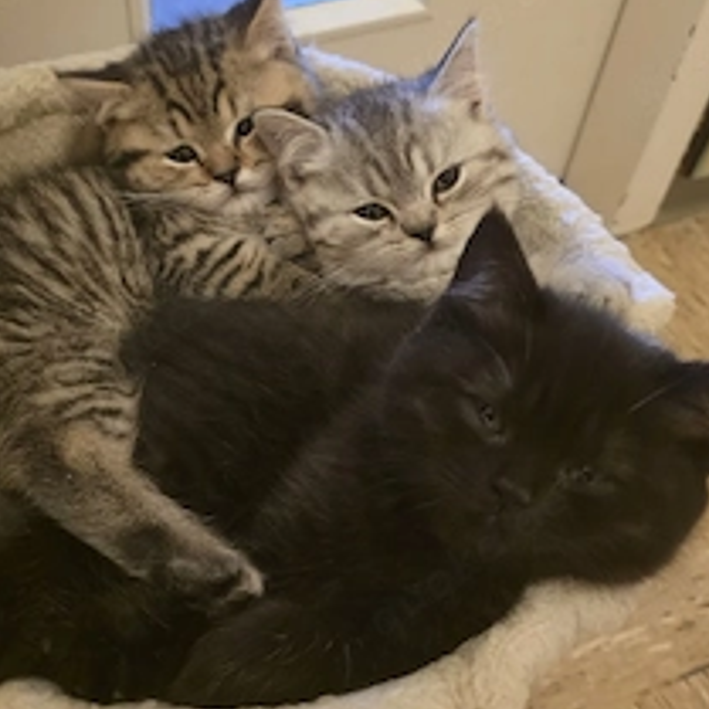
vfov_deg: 42.8
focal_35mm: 39
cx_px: 282
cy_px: 332
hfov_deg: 42.6
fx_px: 904
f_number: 1.7
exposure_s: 1/25.1
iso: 1250
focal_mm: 6.3
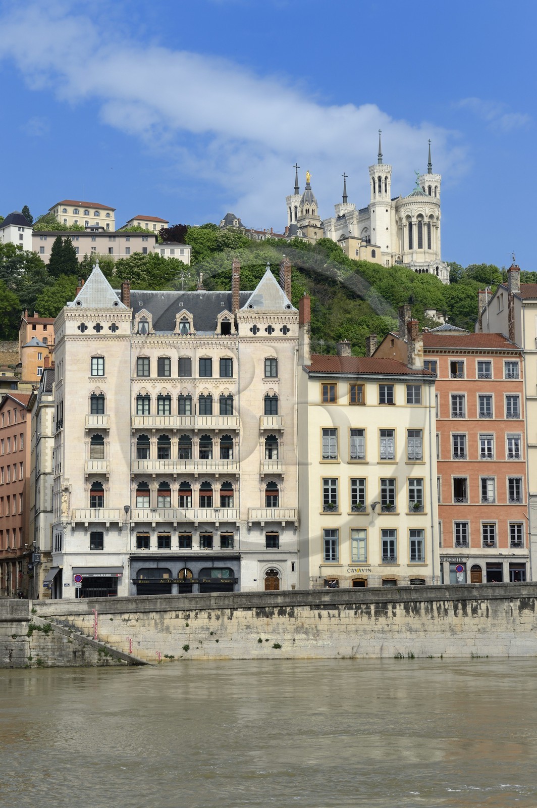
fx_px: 1569
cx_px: 268
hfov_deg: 19.4
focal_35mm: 70
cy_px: 404
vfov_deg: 28.9
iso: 200
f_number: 14
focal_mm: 70
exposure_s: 1/250
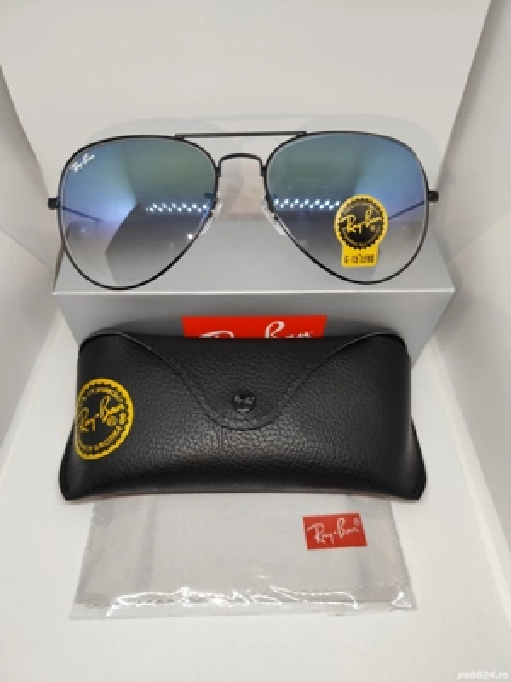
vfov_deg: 73.9
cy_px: 341
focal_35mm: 23
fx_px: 453
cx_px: 256
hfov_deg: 58.9
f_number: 1.65
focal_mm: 6.19
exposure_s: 1/100
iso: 100
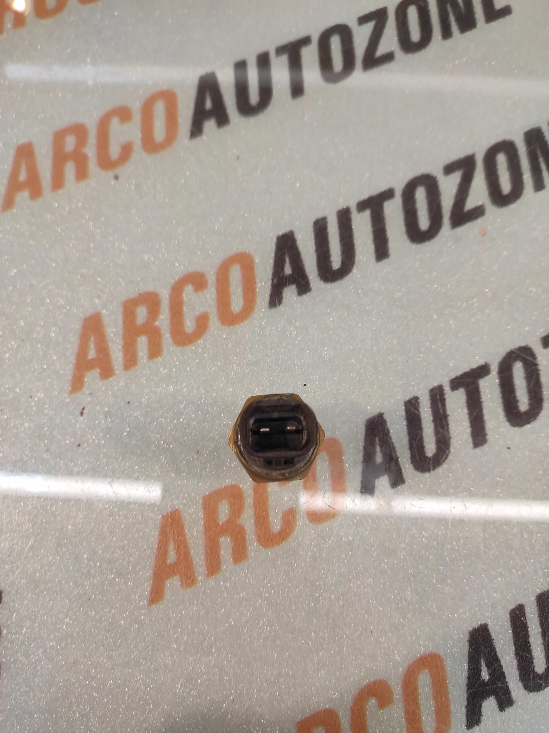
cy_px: 366
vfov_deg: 91.1
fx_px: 360
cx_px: 274
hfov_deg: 74.7
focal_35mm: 17
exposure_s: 1/50
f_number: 1.79
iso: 157
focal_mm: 4.74
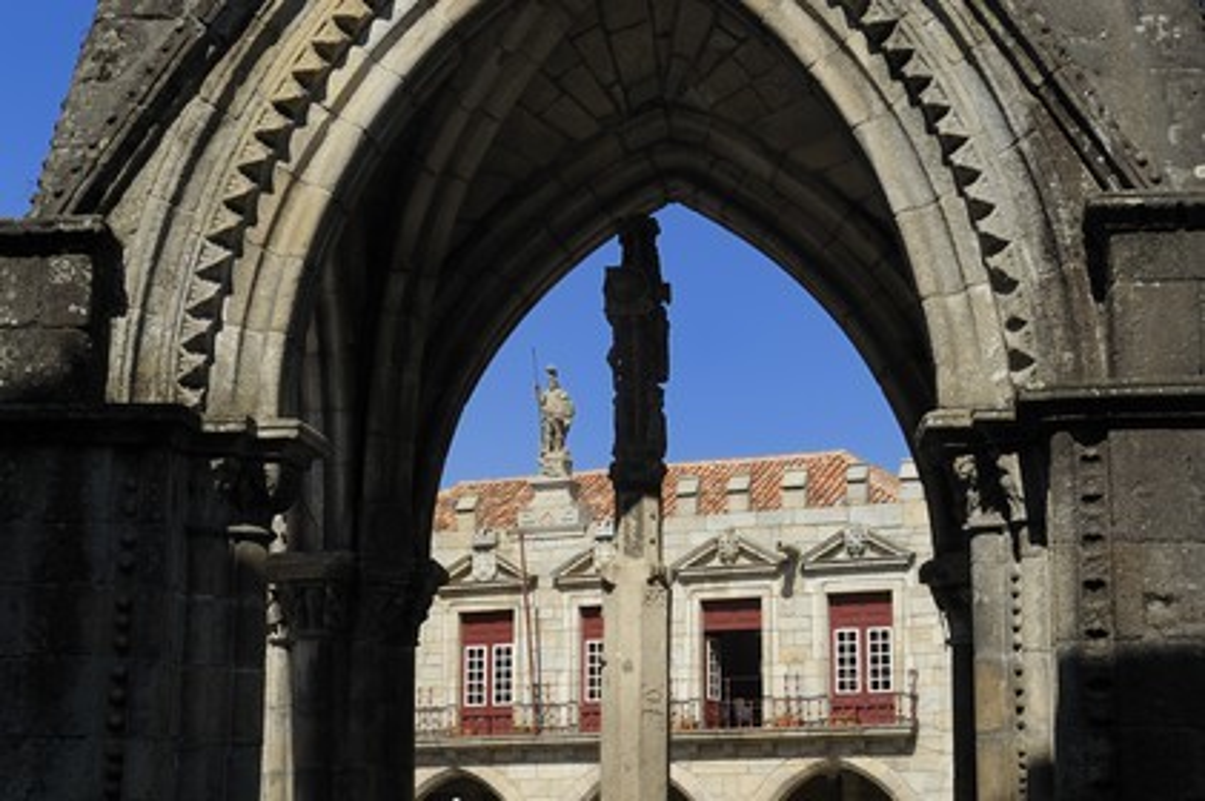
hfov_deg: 28.9
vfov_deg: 19.4
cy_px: 400
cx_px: 602
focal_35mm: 70
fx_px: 2341
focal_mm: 70
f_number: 14
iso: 200
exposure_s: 1/200
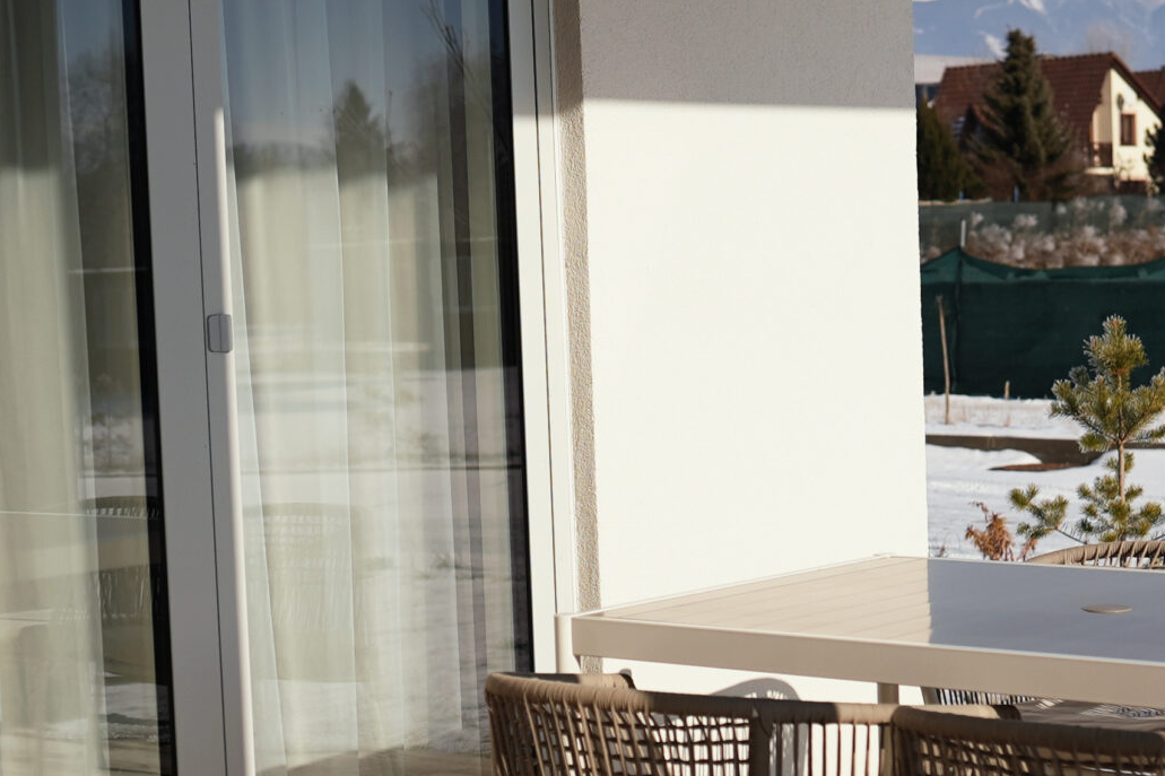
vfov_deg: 15.7
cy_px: 494
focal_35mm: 87
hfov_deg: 23.4
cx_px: 600
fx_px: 2815
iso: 100
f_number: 2.8
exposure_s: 1/8000
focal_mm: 35
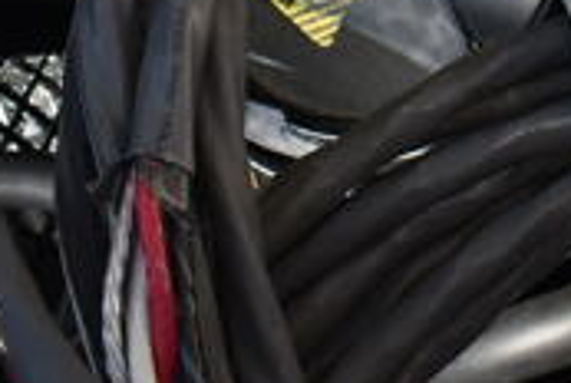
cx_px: 564
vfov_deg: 13.5
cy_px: -221
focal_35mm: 95
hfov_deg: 20.8
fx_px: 1509
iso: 100
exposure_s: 1/250
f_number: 8
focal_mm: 18
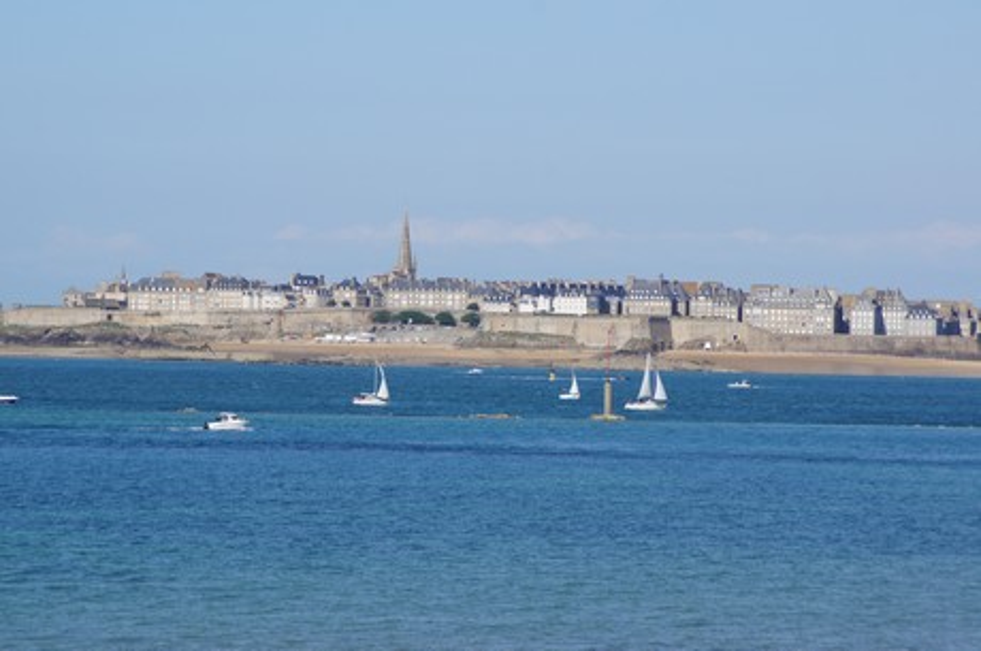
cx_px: 490
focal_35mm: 180
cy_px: 326
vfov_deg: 7.6
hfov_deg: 11.4
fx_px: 4896
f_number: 10
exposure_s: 1/250
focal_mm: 120
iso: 100
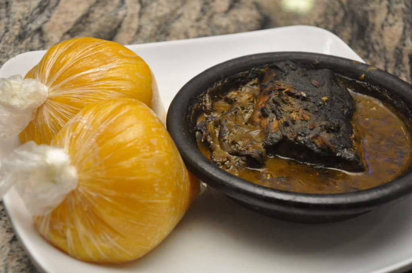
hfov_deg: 26.0
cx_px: 206
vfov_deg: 17.4
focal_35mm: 78
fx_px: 892
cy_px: 136
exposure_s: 1/250
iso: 2500
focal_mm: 52
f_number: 6.3
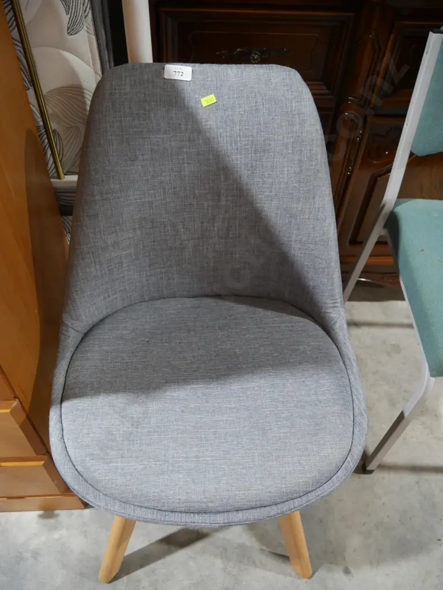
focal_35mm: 28
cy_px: 295
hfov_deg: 49.8
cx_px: 222
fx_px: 477
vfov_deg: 63.4
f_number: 3.5
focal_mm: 14
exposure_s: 1/60
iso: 640
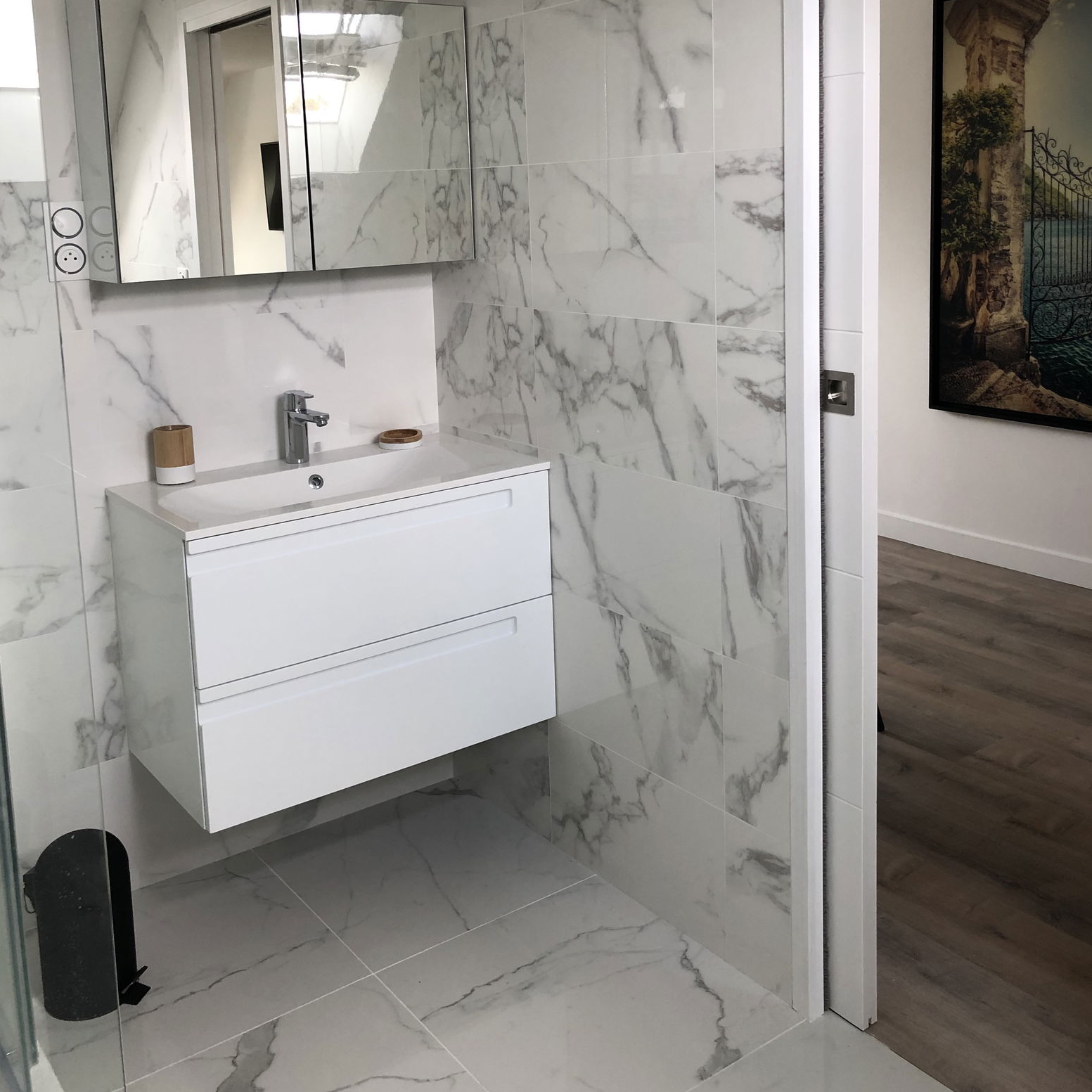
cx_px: 541
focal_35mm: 34
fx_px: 1213
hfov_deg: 48.4
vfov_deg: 47.8
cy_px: 381
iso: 20
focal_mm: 3.99
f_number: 1.8
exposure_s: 1/30
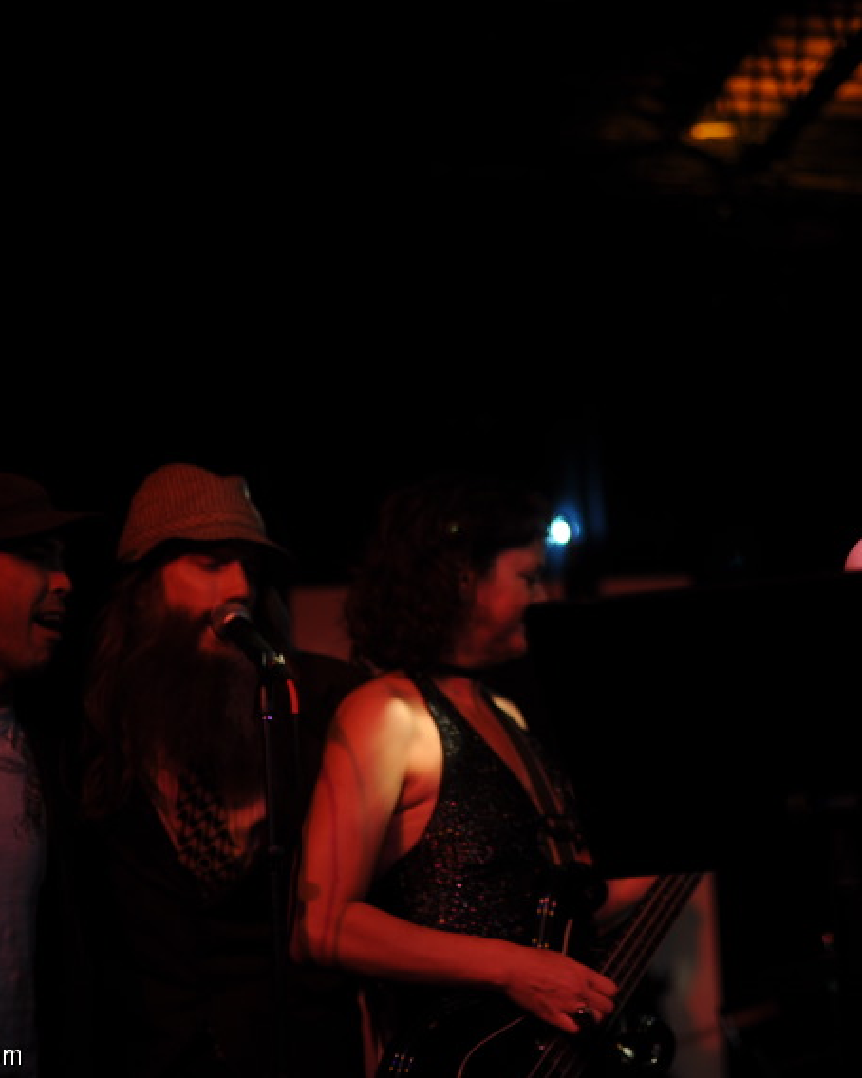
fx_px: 2265
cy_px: 537
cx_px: 647
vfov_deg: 26.8
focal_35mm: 71
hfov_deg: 21.4
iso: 280
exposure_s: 1/60
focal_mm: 50
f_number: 2
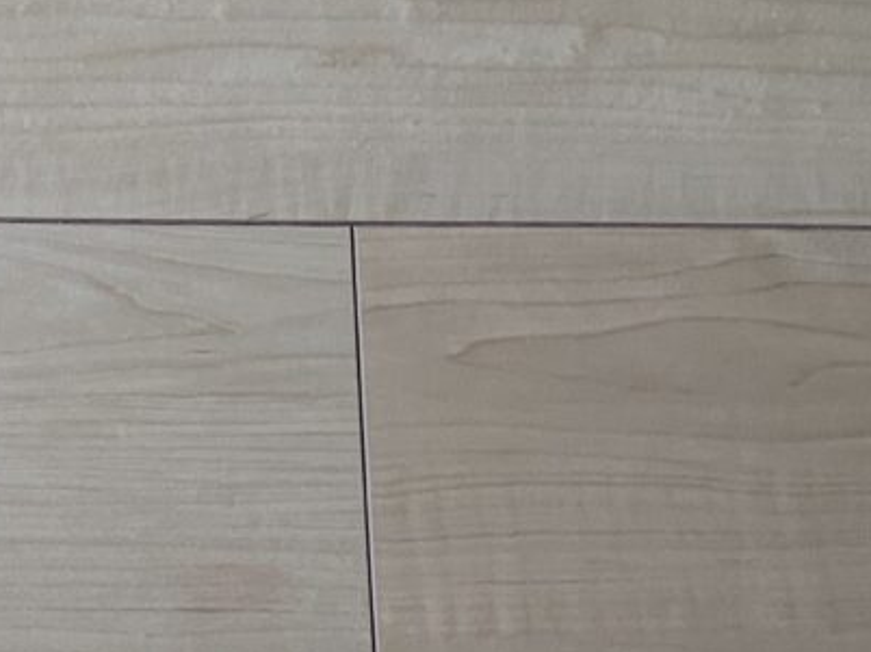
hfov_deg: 23.5
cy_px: 611
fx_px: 1987
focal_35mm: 79
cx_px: -28
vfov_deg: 18.3
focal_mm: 3.3
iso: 40
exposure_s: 1/120
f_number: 2.4
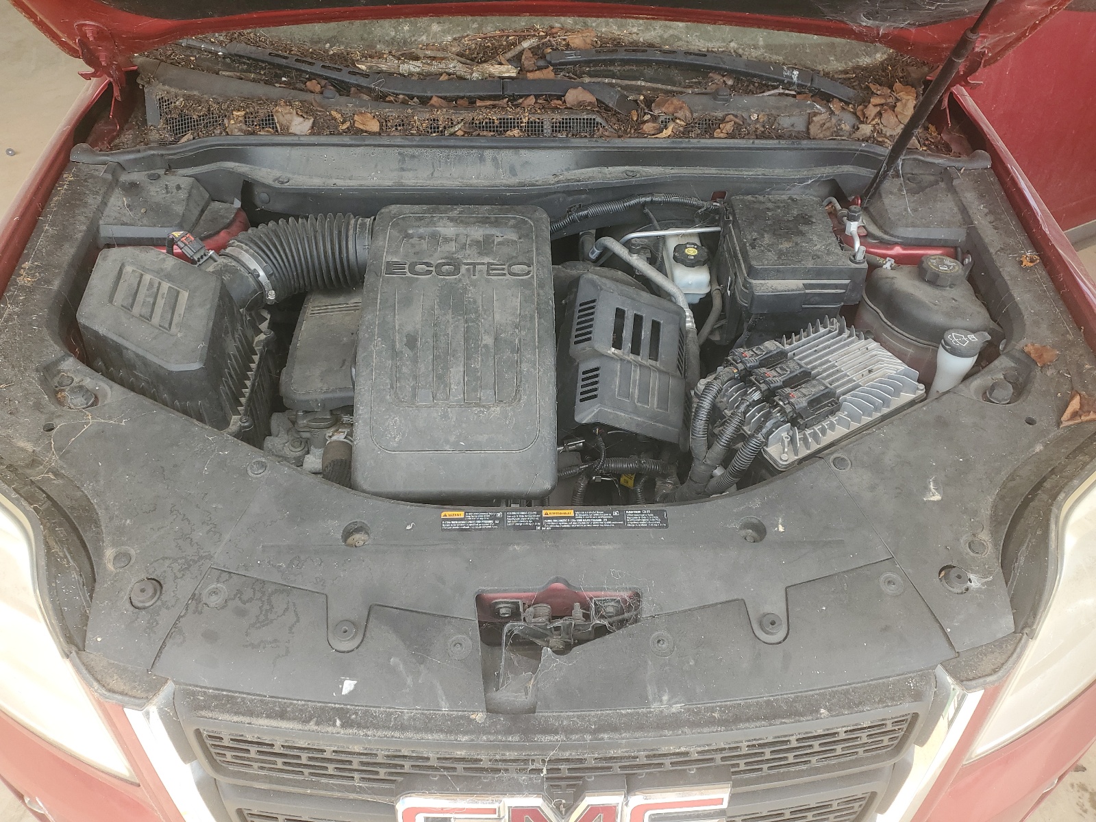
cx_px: 548
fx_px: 823
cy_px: 411
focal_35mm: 26
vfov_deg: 53.1
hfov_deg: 67.3
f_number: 1.5
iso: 50
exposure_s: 1/526
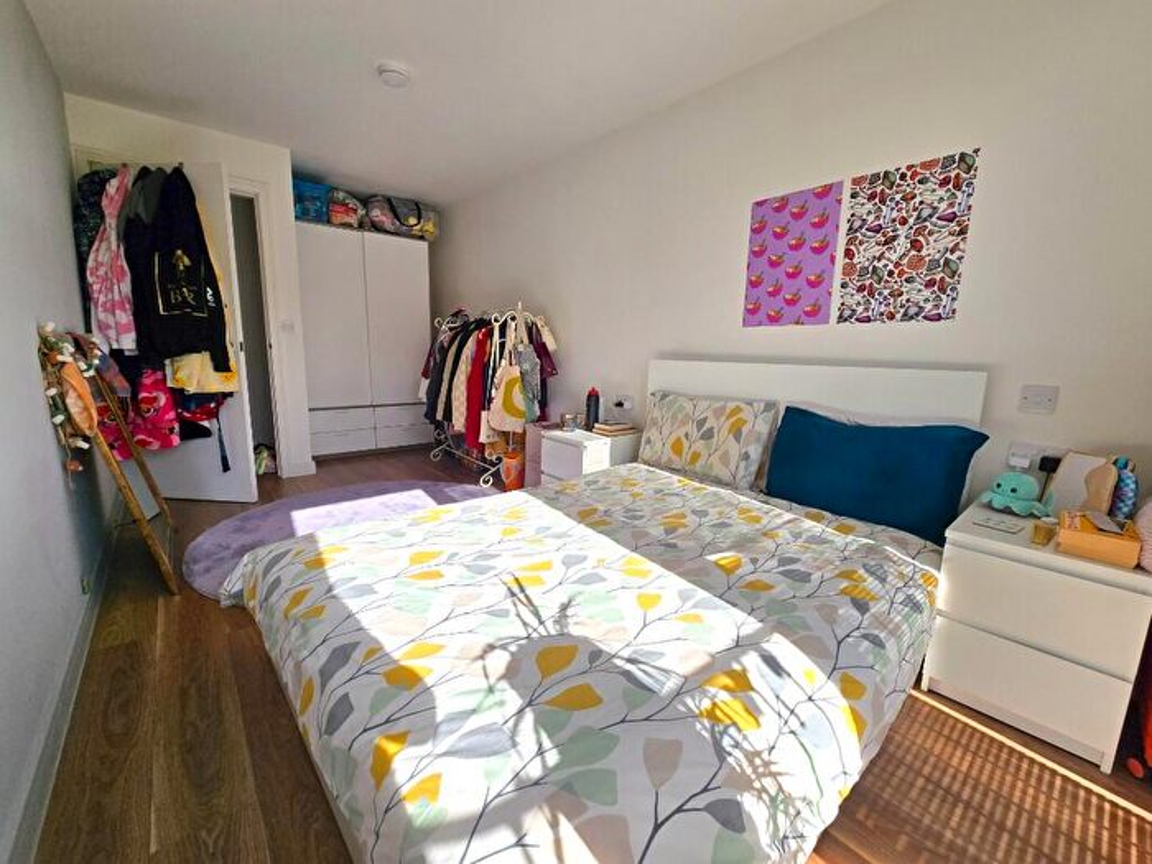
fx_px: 433
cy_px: 432
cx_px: 576
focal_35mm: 13
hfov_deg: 106.2
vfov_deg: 89.9
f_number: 2.2
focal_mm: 2.2
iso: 50
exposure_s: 1/1142
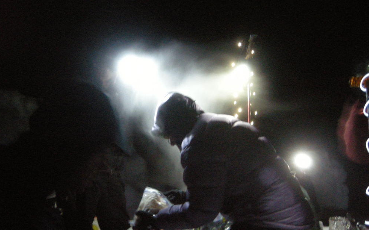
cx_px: 184
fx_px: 382
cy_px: 135
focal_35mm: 38
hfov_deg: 51.5
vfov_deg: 33.5
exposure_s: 1/1.5
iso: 800
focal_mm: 7.5
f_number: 2.7
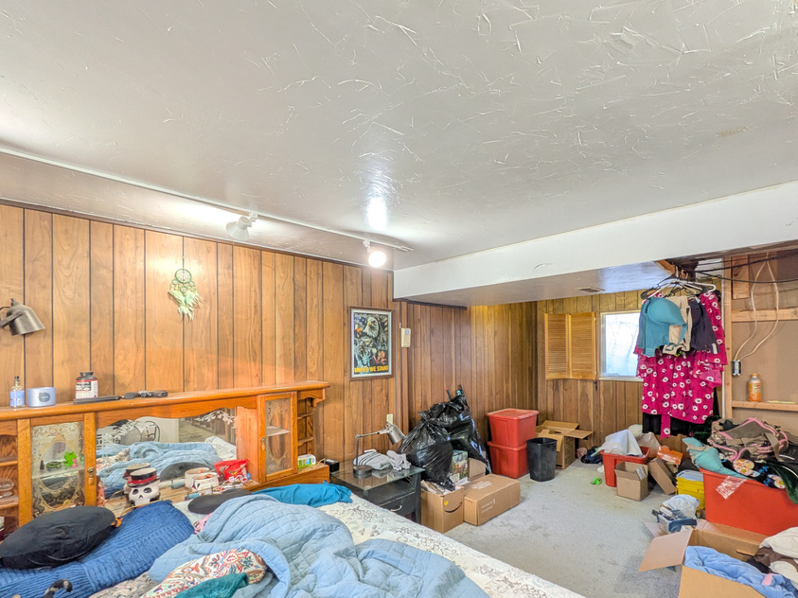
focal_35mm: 17
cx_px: 418
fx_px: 392
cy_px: 352
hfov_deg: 91.0
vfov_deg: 74.1
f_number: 2.2
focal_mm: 1.83
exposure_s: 1/40
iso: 77
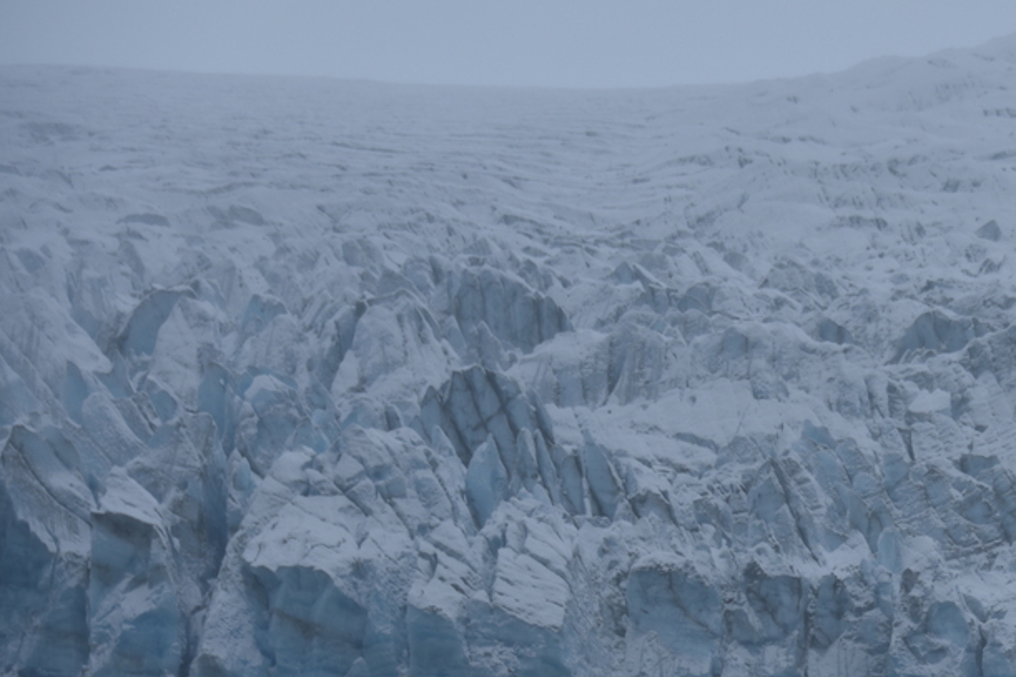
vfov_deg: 5.2
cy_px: 549
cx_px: 1013
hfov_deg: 7.8
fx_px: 7392
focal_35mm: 262
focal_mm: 125
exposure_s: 1/250
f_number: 6.3
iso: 100
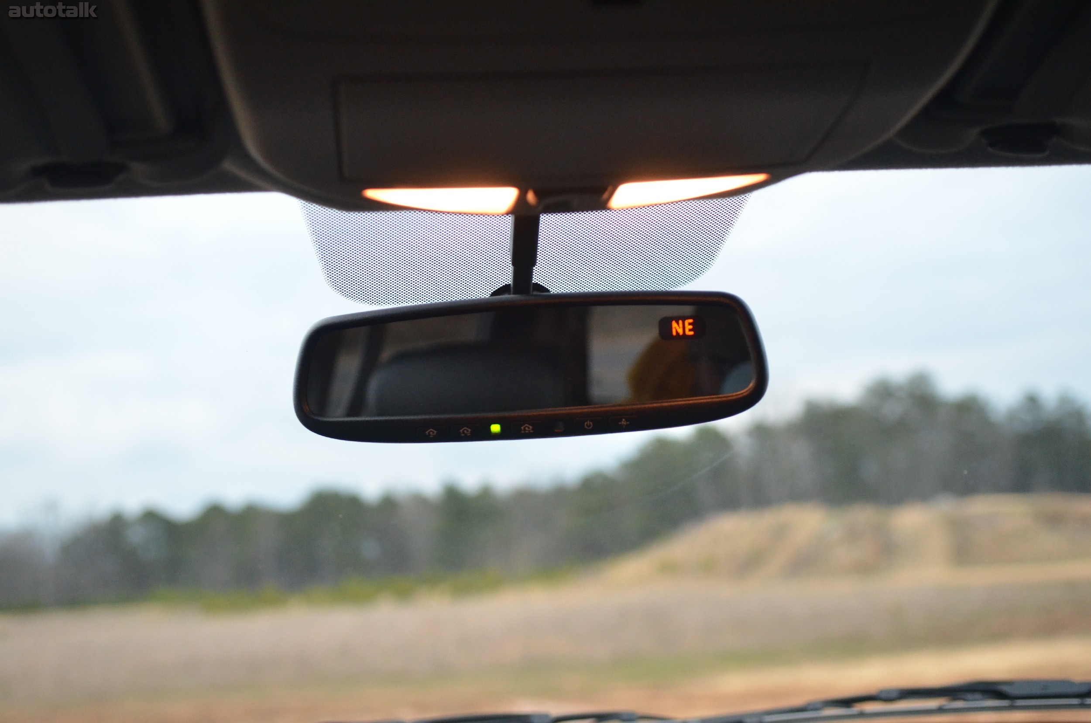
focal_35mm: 52
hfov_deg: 37.9
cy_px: 362
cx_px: 546
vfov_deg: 25.6
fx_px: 1588
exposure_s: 1/60
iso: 1600
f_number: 2.8
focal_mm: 35
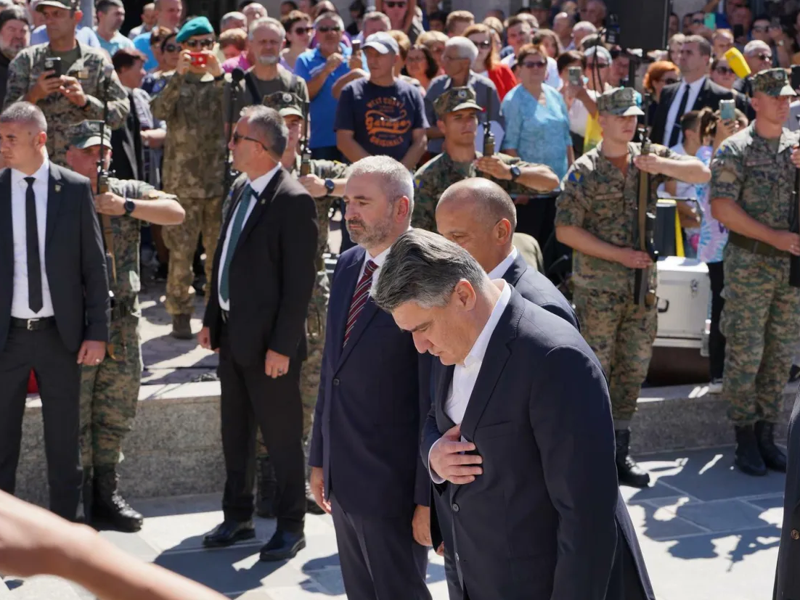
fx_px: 1757
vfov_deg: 19.4
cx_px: 391
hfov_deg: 25.7
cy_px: 300
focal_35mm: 76
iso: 100
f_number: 7.1
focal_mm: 70
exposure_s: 1/250
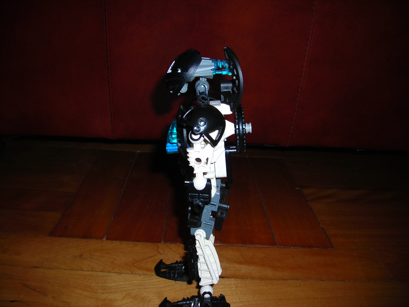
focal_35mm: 38
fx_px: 449
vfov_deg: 37.7
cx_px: 204
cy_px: 154
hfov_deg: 49.0
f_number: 6.4
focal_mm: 6.3
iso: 50
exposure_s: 1/60.1
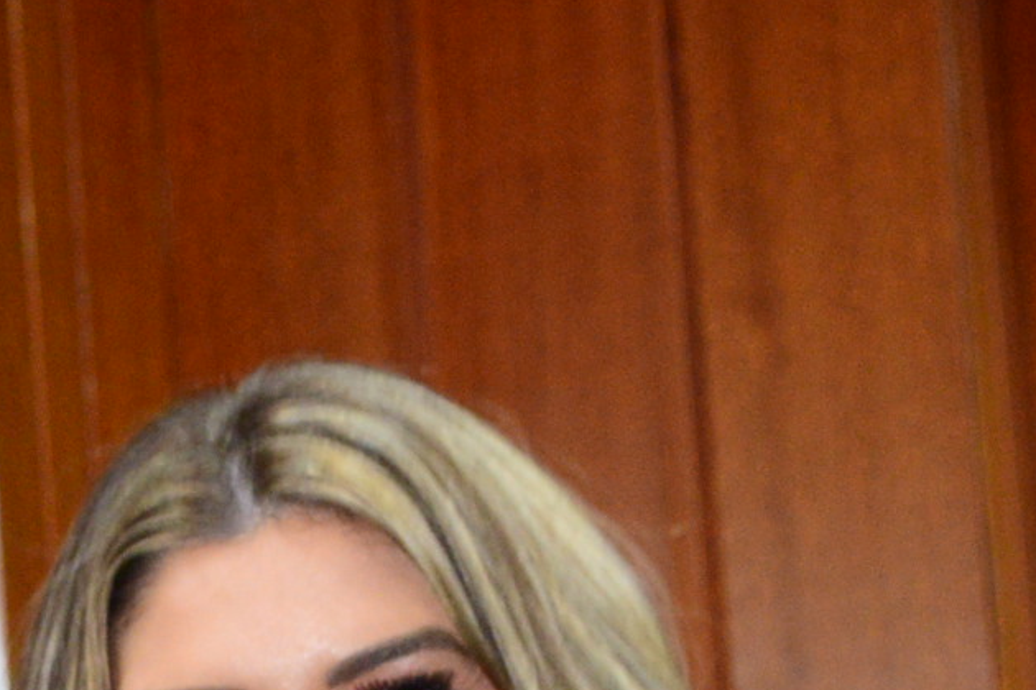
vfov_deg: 4.9
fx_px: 7971
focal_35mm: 277
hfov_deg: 7.2
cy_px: 1378
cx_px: -880
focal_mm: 58
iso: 2500
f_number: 4.5
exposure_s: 1/60
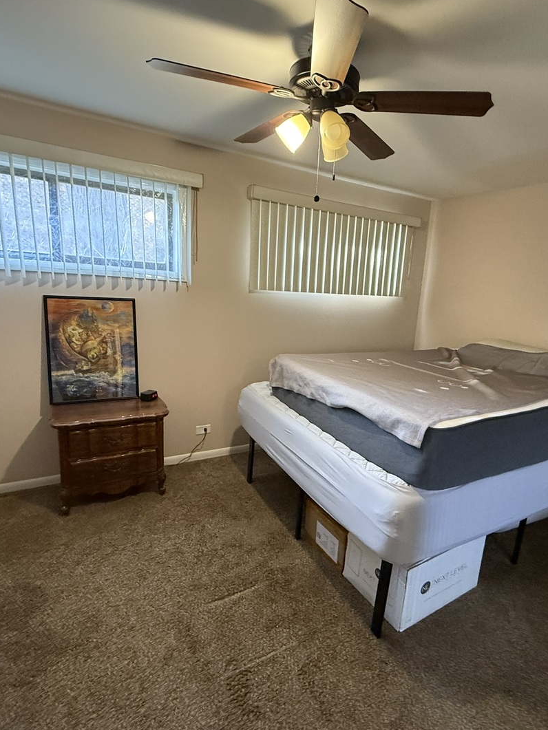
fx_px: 401
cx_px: 323
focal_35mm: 19
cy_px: 367
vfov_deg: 84.7
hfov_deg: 68.2
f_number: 2.2
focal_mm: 2.22
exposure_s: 1/60
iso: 500
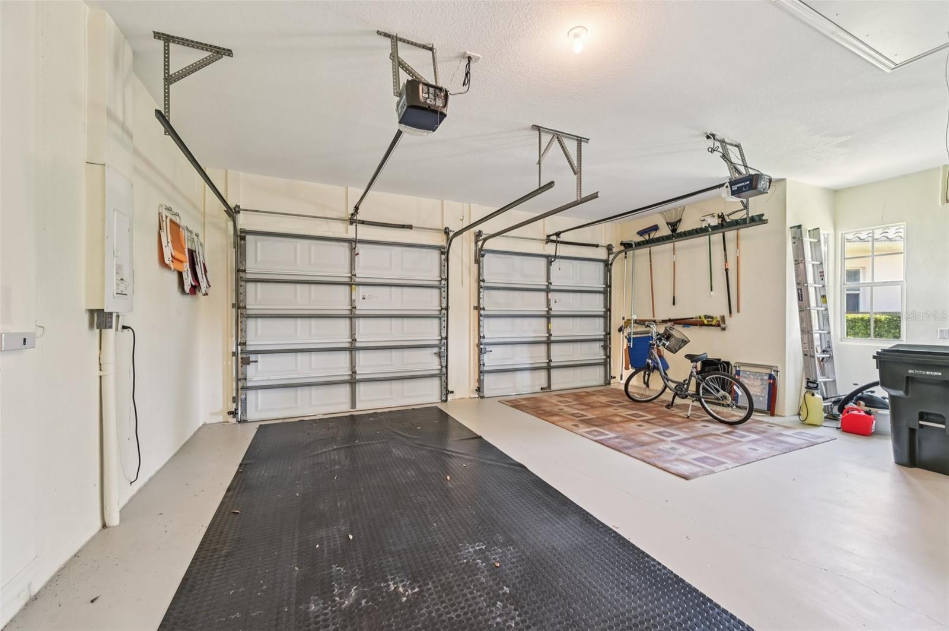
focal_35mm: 14
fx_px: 369
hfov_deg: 104.3
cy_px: 316
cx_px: 474
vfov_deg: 81.1
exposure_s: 1/2.5
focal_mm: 14
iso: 400
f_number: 8
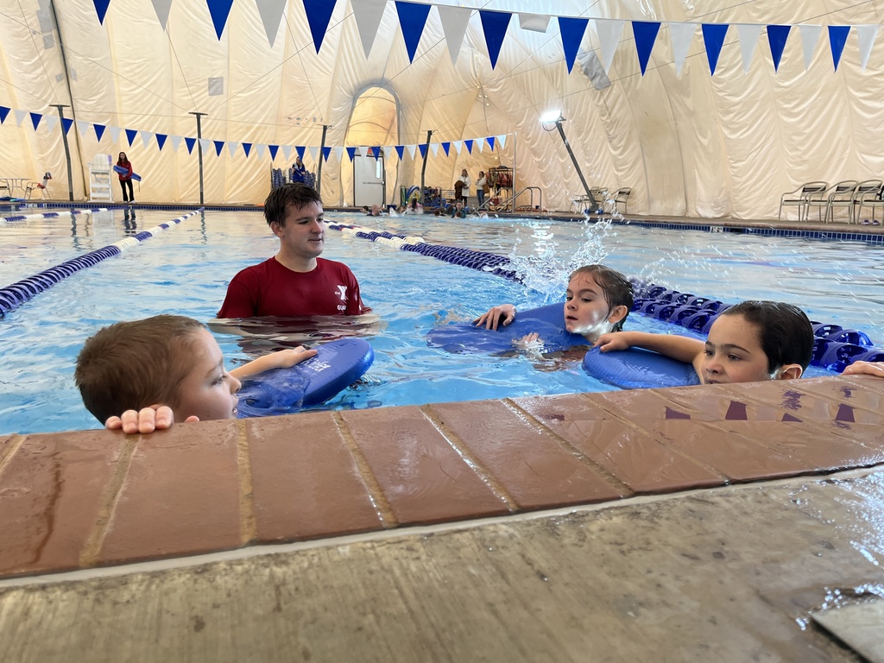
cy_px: 332
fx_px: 664
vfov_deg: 53.1
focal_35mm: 26
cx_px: 442
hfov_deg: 67.3
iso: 80
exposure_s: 1/60
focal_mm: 5.1
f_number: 1.6
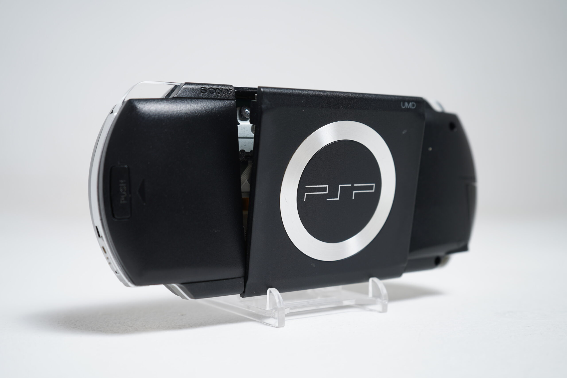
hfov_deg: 48.5
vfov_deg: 33.4
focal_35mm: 40
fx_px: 630
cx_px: 284
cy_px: 189
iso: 100
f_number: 5.6
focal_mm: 40
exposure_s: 1/5
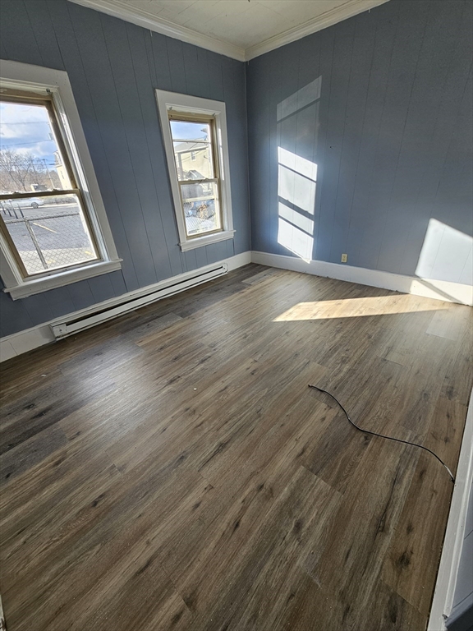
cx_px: 236
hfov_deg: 89.9
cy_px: 316
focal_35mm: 13
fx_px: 237
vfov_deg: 106.2
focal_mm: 2.2
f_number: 2.2
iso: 50
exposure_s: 1/161
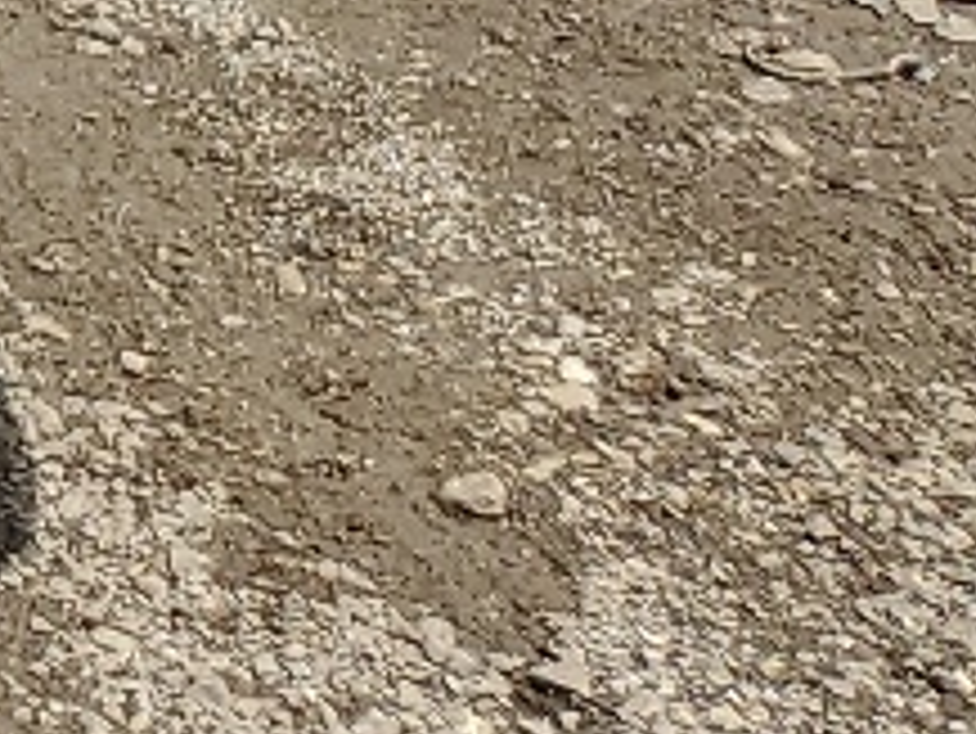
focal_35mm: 192
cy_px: -1626
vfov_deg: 6.8
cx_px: -1934
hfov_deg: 8.6
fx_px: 5416
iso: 50
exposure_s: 1/3333
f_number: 1.5
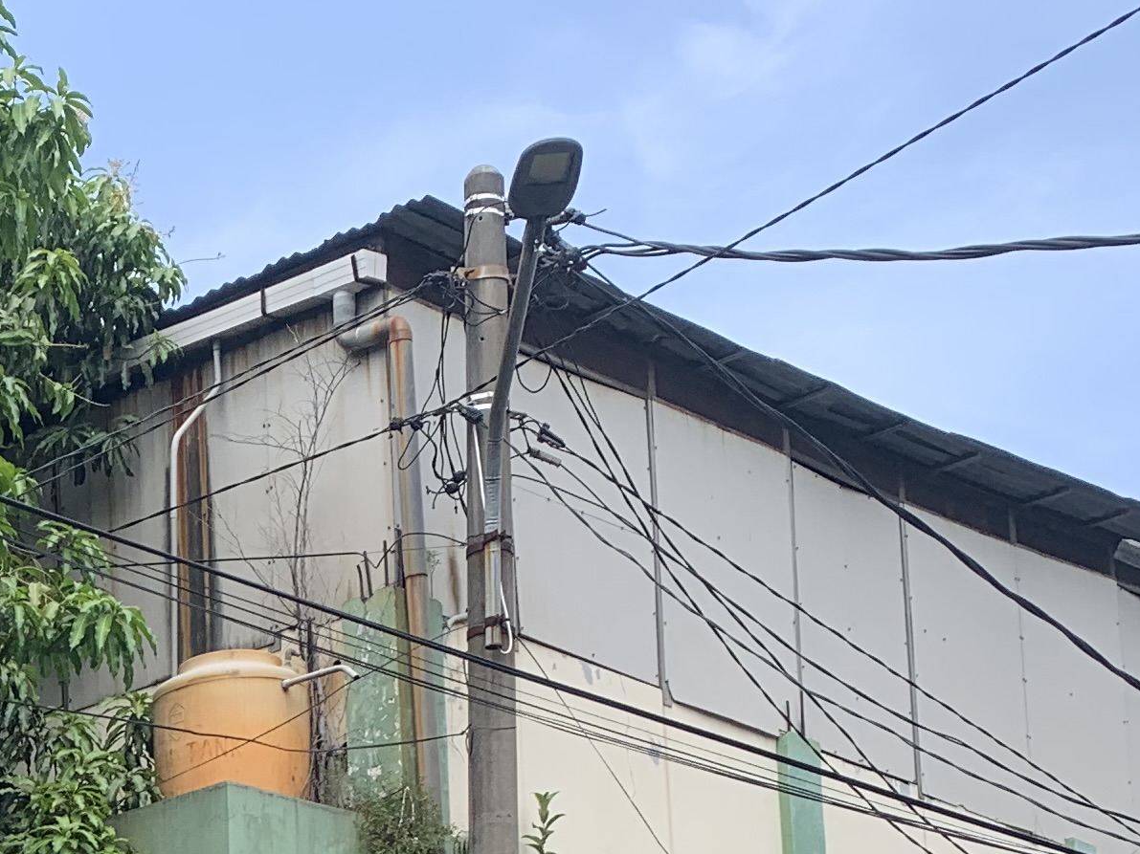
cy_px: 1291
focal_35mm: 88
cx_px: -291
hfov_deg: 20.5
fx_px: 2898
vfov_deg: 15.4
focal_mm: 4.25
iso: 25
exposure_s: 1/1032
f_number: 1.8
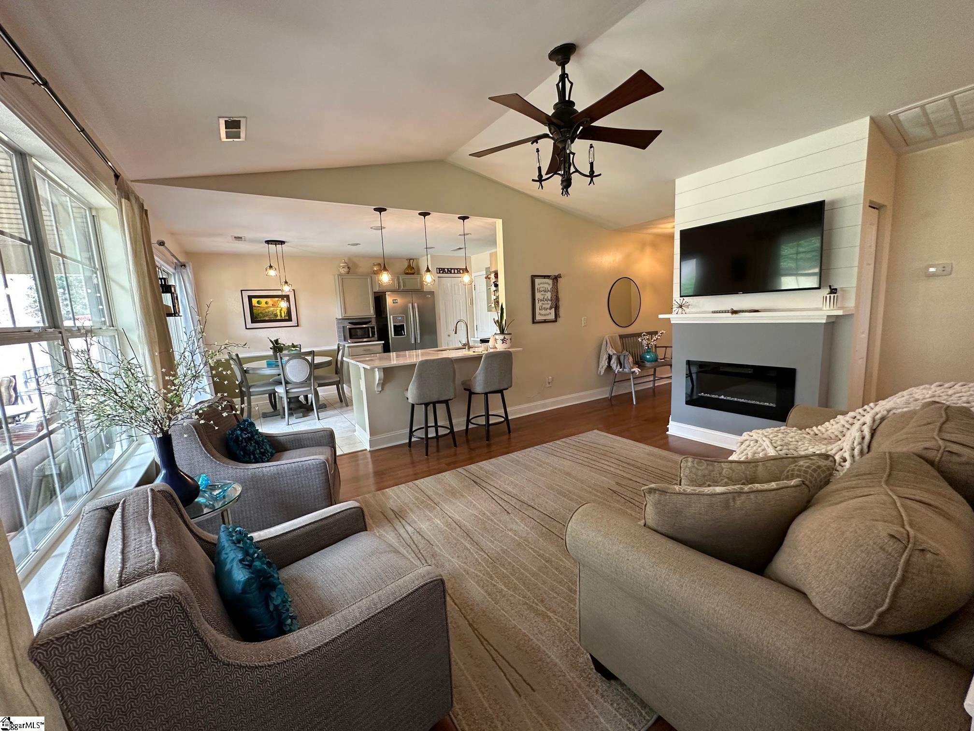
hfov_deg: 102.1
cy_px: 366
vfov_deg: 85.7
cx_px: 487
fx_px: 394
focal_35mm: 14
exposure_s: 1/60
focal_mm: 2.22
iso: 200
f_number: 2.2
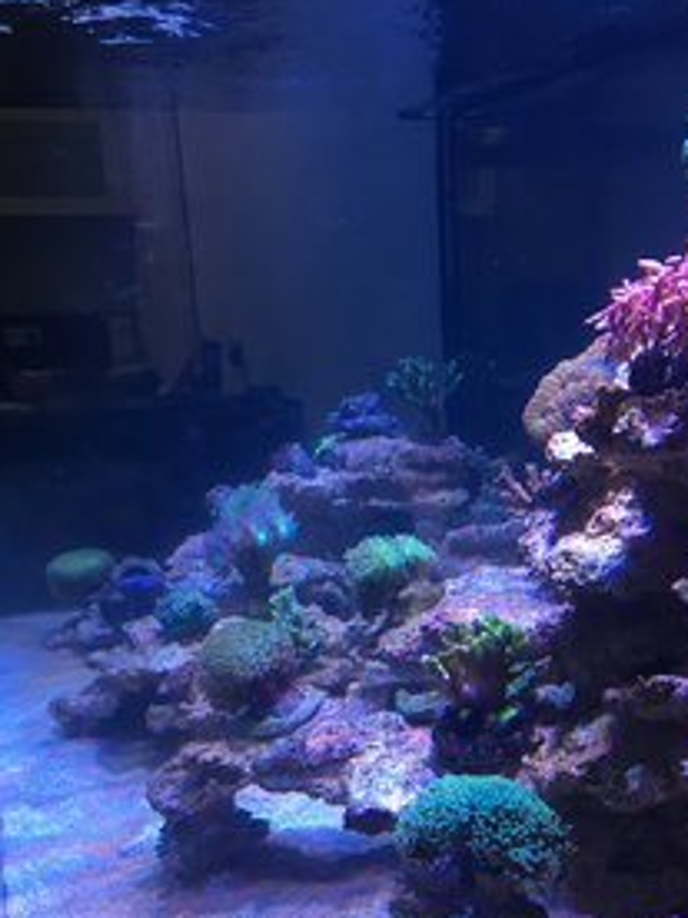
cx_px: 492
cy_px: 649
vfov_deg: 43.8
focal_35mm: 42
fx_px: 1113
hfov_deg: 33.8
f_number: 2.2
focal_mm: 4.15
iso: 25
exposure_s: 1/33
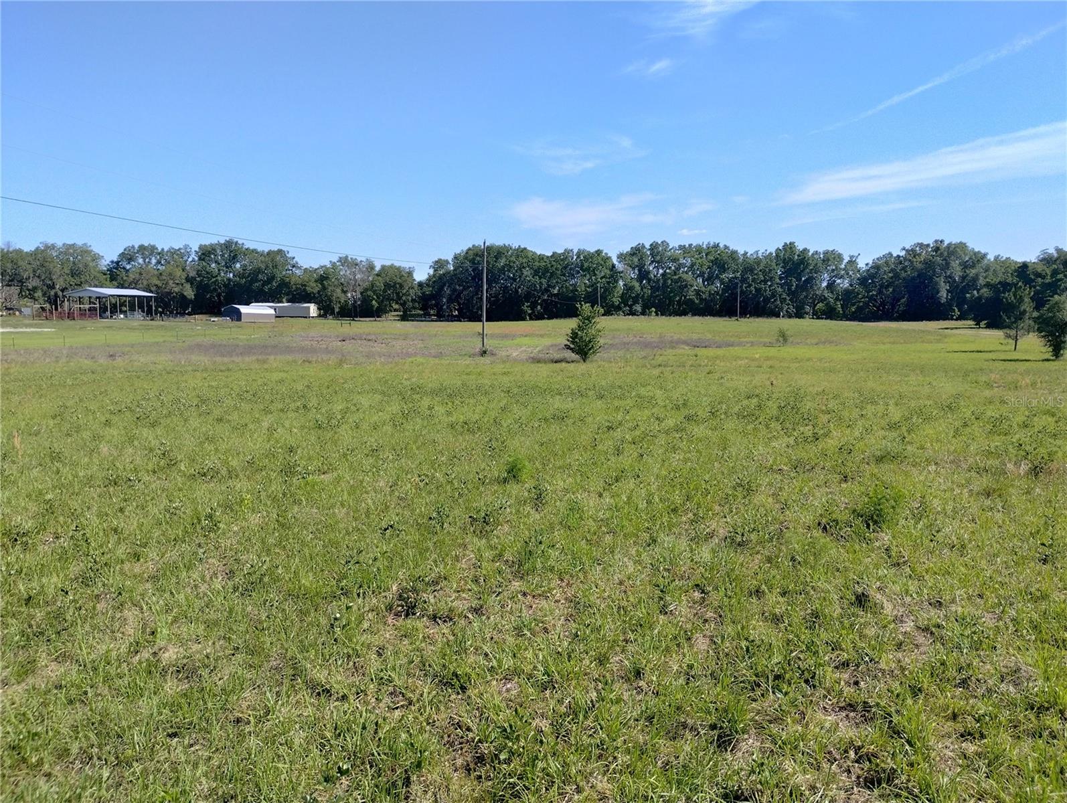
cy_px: 402
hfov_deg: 63.4
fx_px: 864
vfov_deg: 49.9
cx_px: 534
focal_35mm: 28
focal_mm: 4.27
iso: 100
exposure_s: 1/498
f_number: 1.8
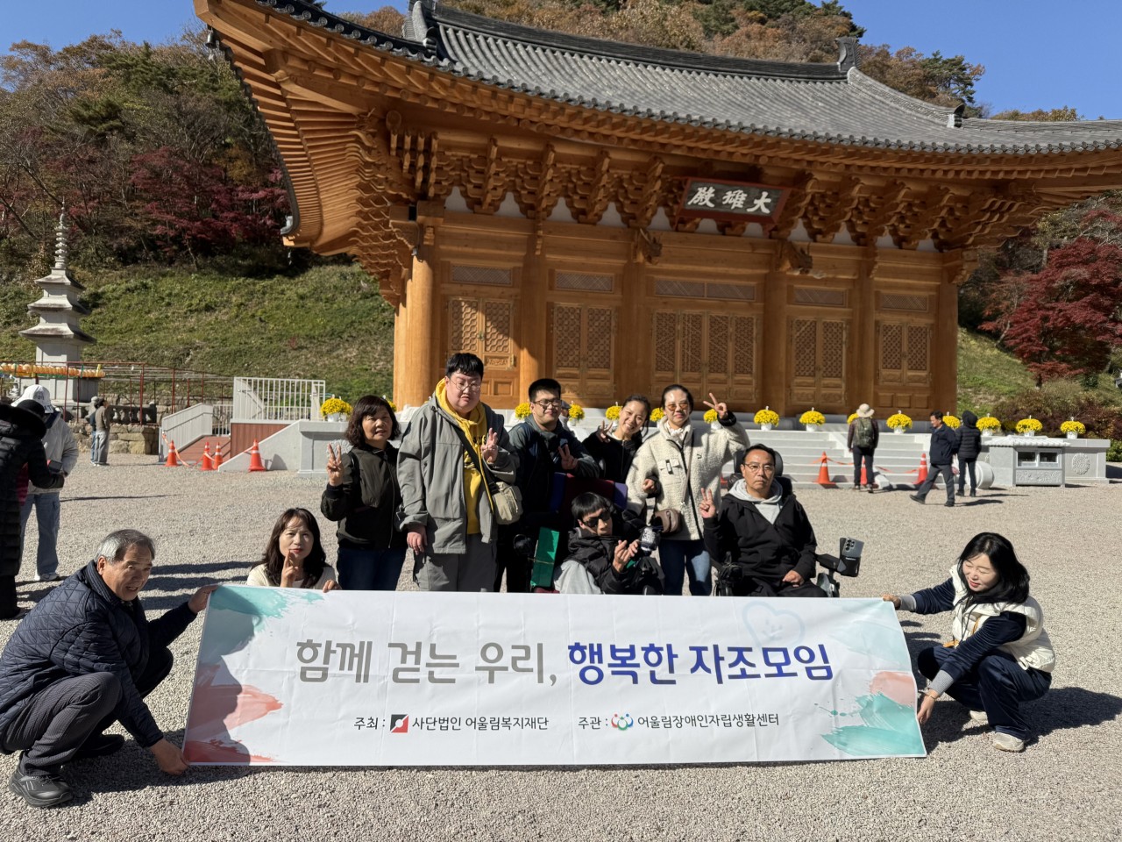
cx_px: 561
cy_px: 421
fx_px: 778
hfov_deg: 71.6
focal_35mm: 24
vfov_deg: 56.8
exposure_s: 1/9091
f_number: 1.78
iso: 80
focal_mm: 6.76
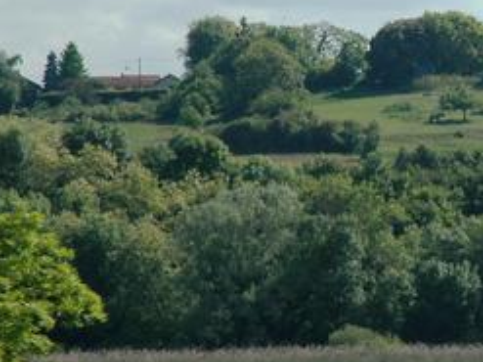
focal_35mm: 368
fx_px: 5132
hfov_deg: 5.3
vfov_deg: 4.0
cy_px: 112
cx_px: 679
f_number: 10
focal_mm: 70
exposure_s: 1/400
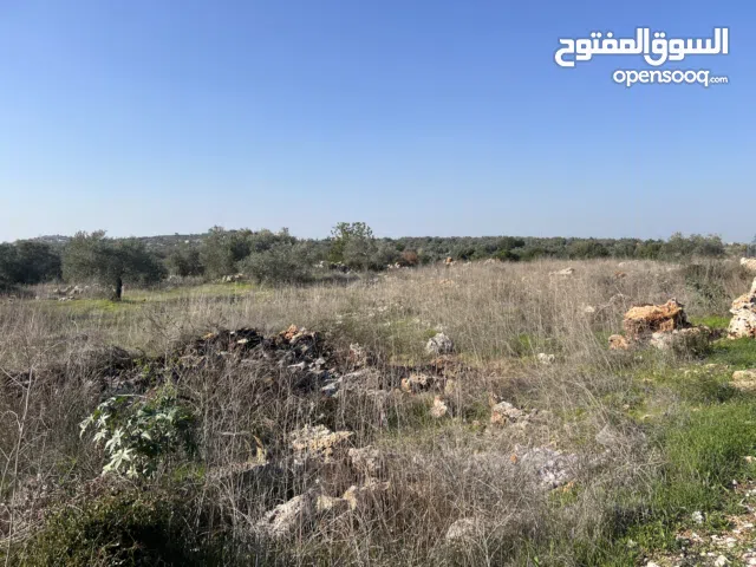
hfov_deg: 67.3
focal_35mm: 26
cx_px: 378
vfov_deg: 53.1
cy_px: 284
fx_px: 568
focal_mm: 5.7
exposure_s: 1/3968
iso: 50
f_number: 1.5
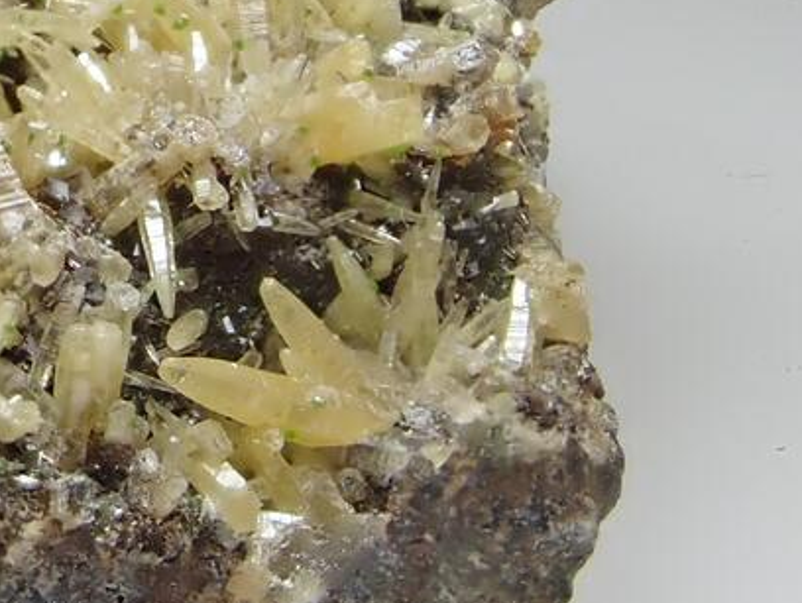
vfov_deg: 9.6
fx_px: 3549
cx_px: -159
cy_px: -128
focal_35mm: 153
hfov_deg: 12.6
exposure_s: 1/250
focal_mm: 9.01
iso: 100
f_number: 4.5
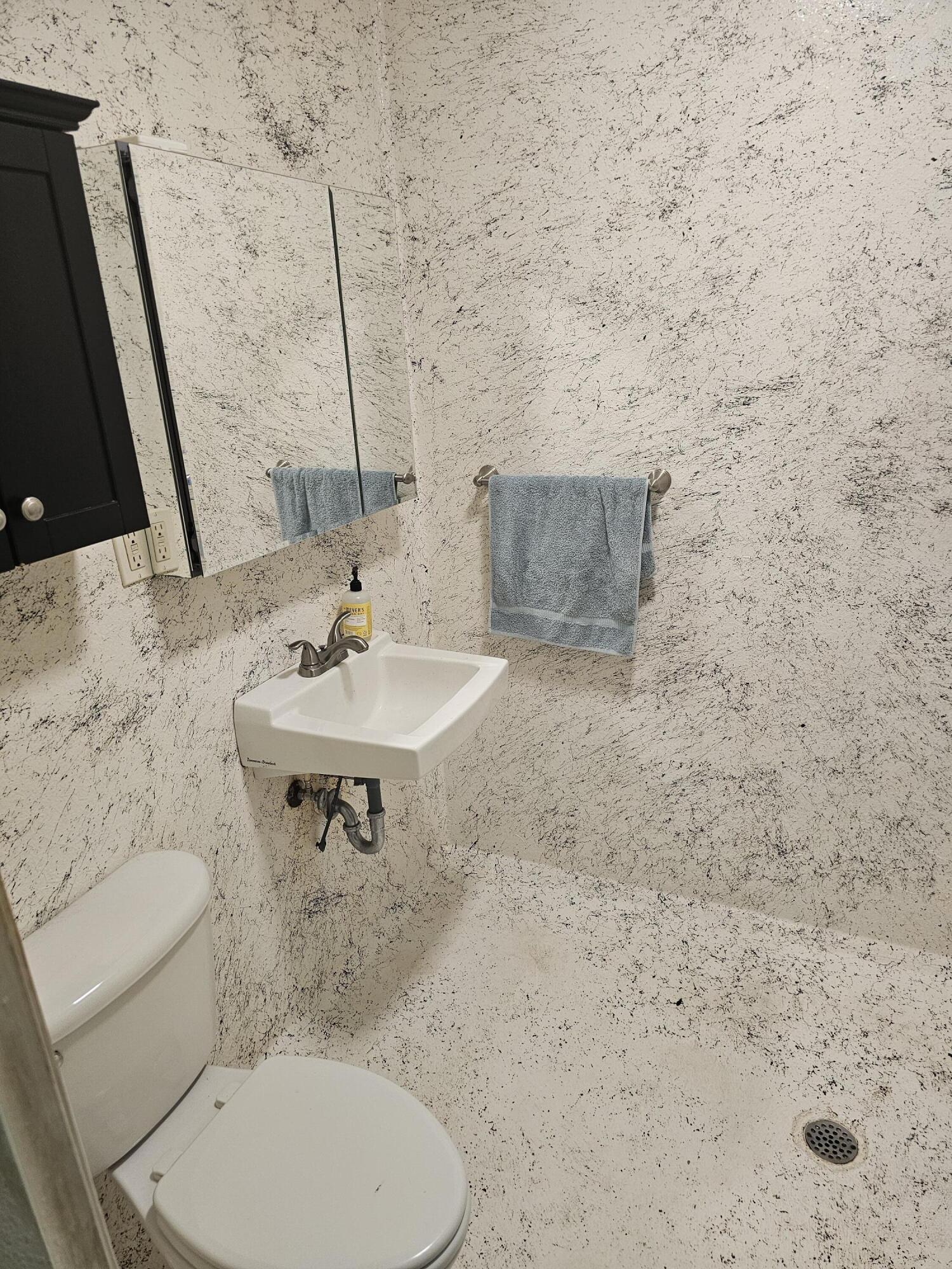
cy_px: 634
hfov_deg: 58.9
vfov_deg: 73.9
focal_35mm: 23
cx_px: 476
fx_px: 843
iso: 320
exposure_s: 1/120
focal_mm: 6.3
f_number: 1.7
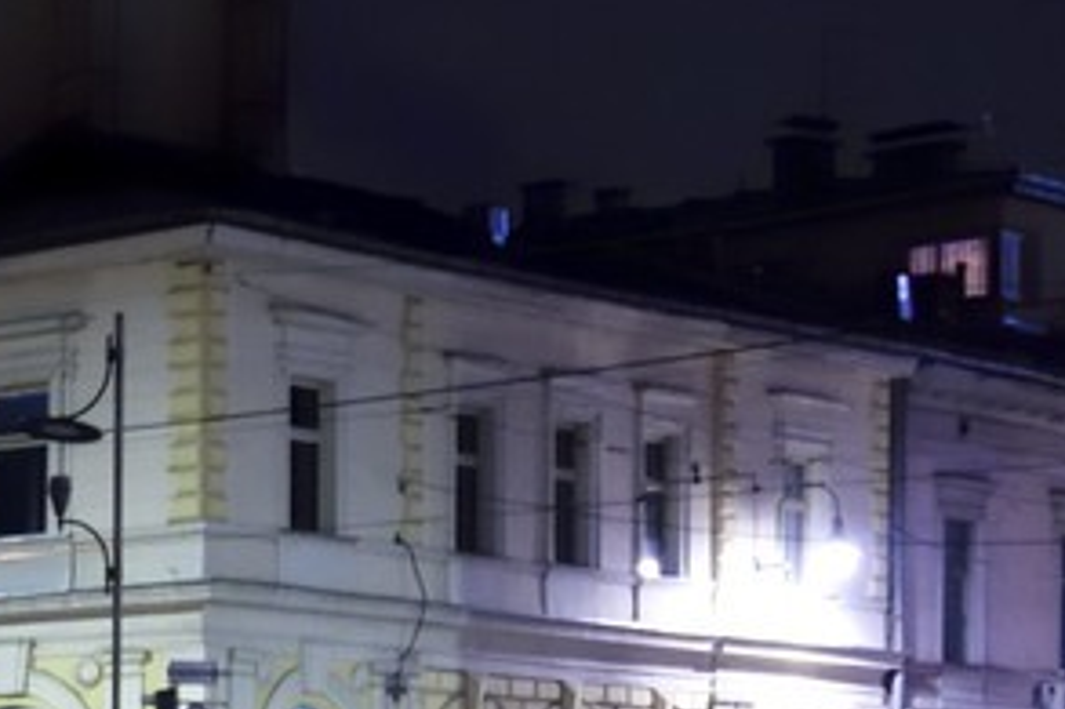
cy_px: 1036
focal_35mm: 131
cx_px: -1796
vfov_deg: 10.1
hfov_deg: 11.6
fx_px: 3873
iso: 1600
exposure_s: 1/2.5
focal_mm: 24
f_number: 6.3
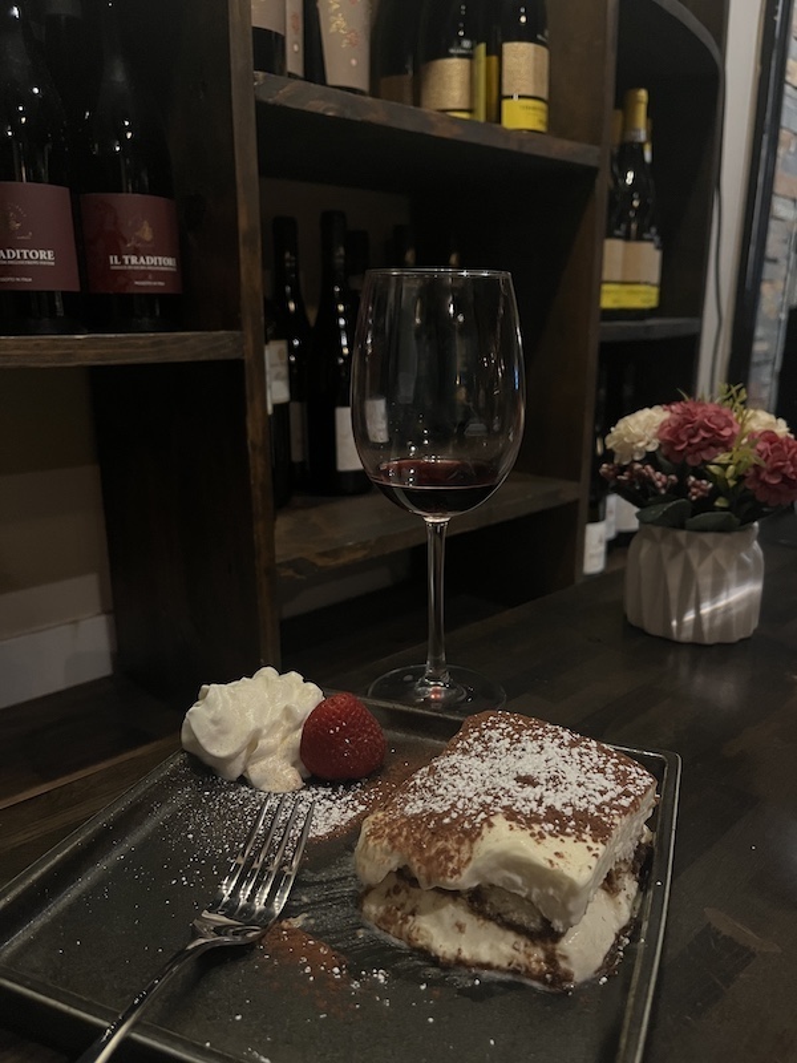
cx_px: 398
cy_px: 532
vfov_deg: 67.3
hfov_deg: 53.1
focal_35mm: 26
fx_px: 798
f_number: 1.6
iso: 320
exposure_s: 1/60
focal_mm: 5.1
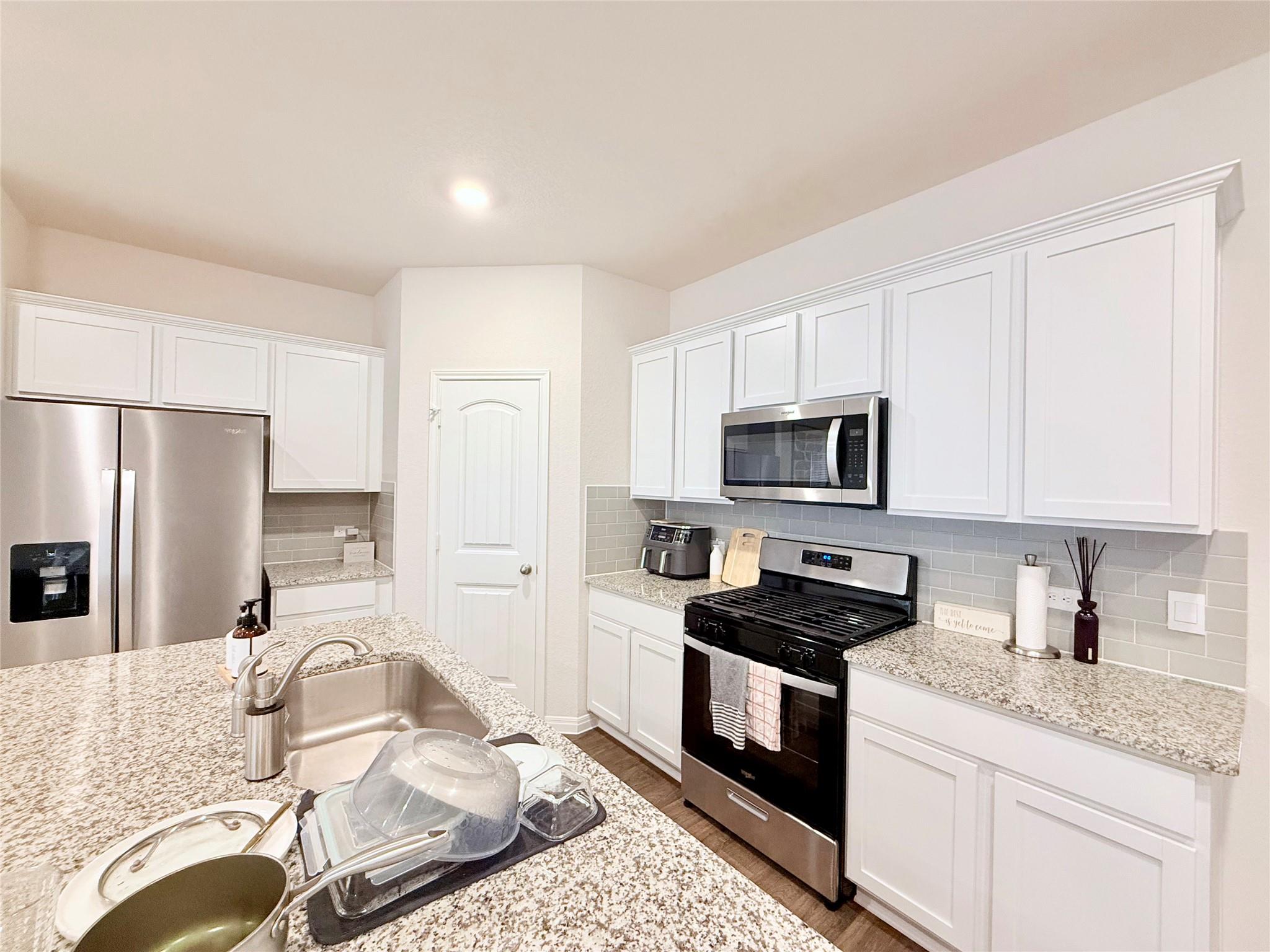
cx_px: 635
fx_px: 514
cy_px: 476
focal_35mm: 14
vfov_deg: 85.7
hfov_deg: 102.1
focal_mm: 2.22
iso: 250
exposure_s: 1/60
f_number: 2.2
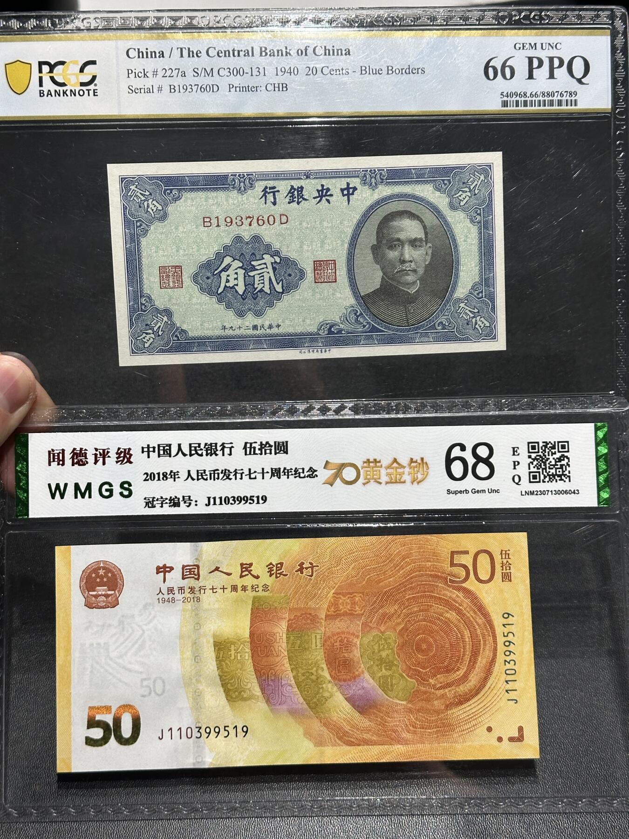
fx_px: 1163
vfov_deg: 39.7
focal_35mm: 48
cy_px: 420
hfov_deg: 30.3
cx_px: 314
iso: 125
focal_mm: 6.86
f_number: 1.78
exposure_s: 1/50
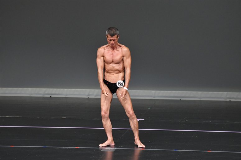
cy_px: 80
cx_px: 120
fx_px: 2108
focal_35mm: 315
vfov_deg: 4.4
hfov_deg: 6.5
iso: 4000
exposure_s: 1/400
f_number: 5.6
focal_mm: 210
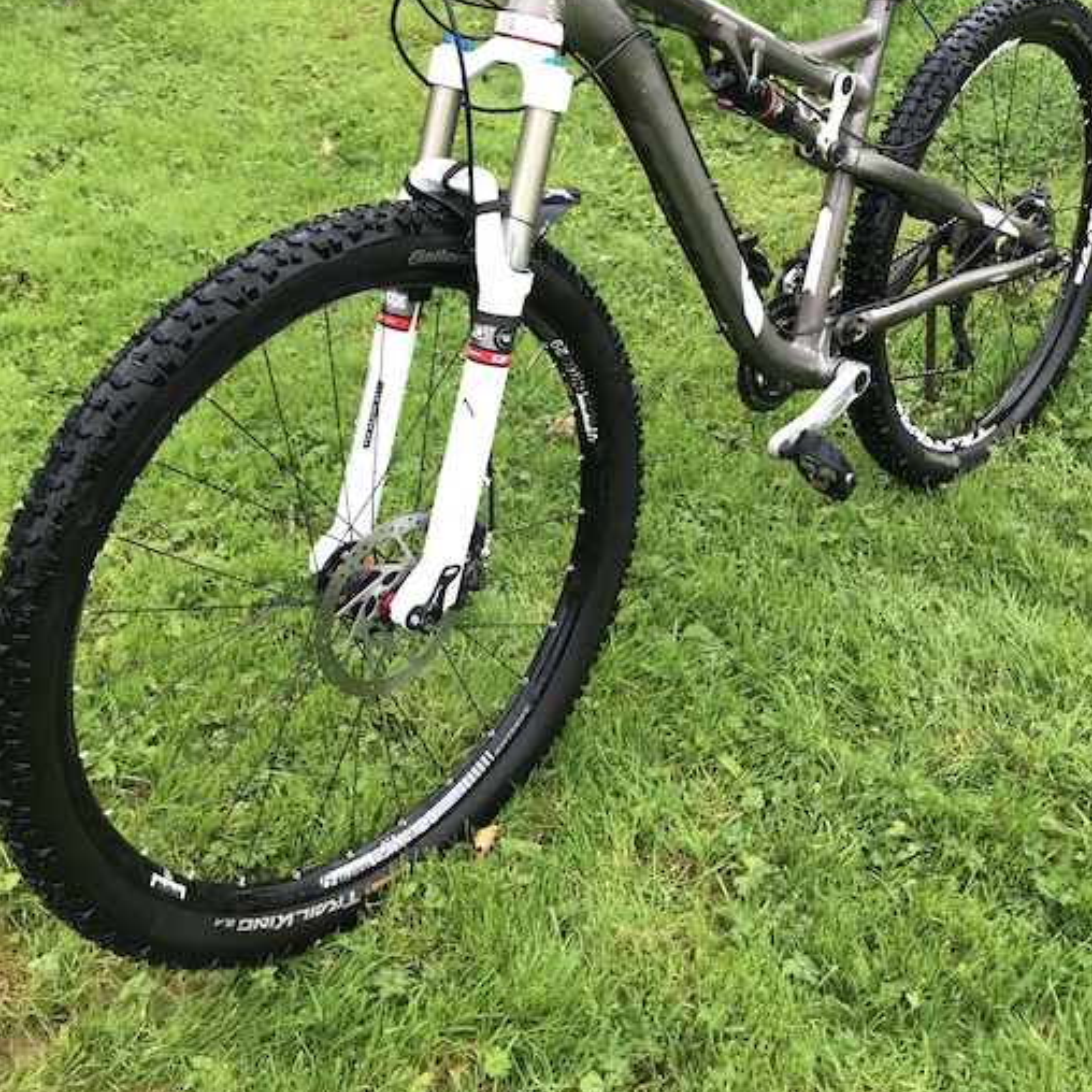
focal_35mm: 39
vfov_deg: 41.9
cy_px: 316
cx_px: 572
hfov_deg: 42.8
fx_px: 1392
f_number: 1.8
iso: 40
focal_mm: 3.99
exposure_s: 1/100
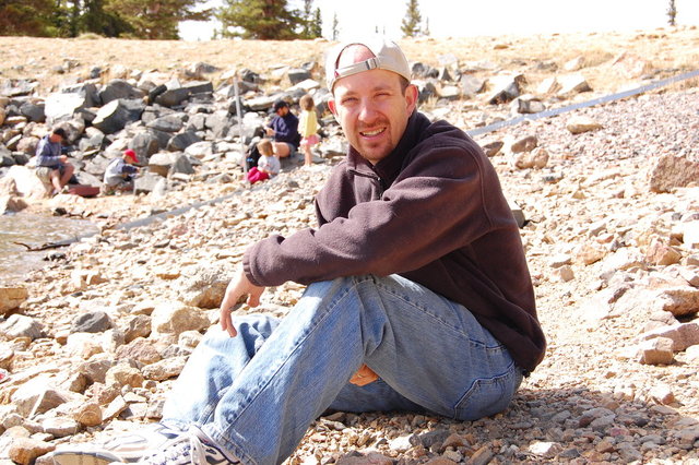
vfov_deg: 22.6
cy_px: 232
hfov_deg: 33.4
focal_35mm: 60
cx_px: 350
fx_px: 1164
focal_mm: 40
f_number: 9
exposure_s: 1/250
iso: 400
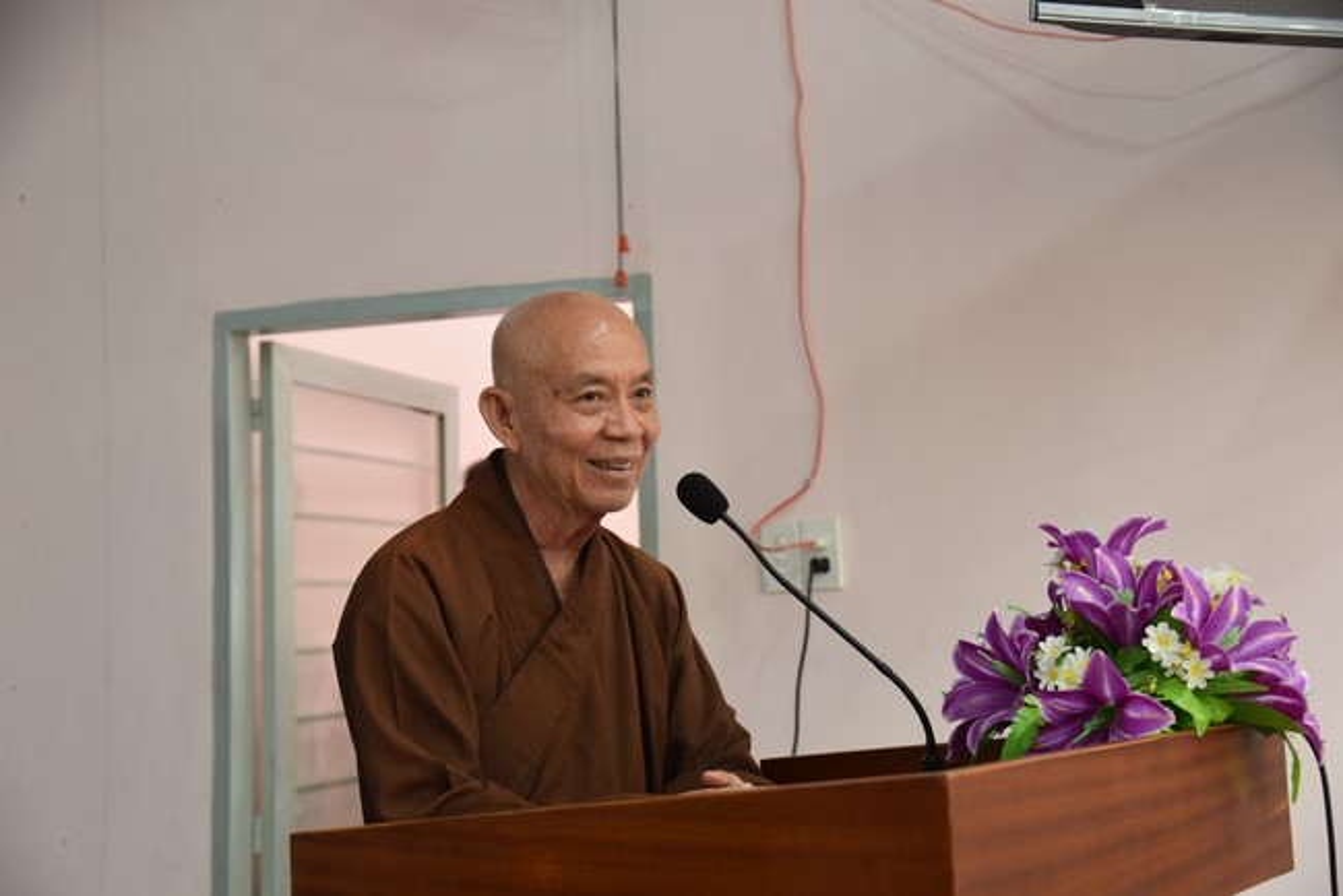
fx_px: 1866
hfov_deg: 39.6
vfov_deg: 27.0
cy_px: 448
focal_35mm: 50
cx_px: 672
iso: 1100
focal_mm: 50
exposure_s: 1/60
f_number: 4
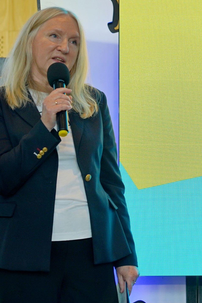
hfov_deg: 9.4
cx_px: 193
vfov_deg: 14.2
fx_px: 1220
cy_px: 140
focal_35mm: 145
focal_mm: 87
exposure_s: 1/160
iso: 500
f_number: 4
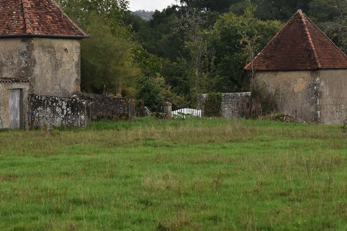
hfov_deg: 11.5
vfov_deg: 7.7
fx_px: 1725
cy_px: 67
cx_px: 133
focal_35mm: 179
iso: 200
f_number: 5.6
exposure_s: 1/500
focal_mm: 62
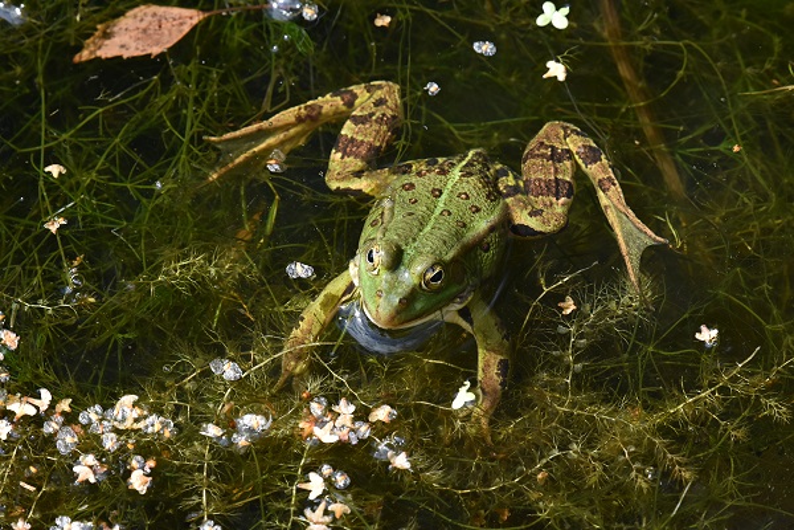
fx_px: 10917
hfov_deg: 4.2
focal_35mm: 495
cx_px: 397
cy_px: 265
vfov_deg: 2.8
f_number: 10
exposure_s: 1/400
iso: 800
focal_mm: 330
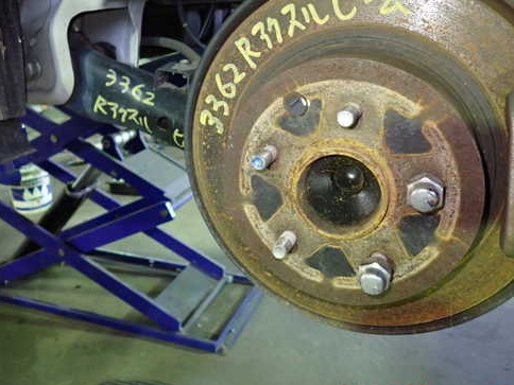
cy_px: 171
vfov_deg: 45.4
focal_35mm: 31
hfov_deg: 58.3
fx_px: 460
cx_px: 263
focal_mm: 4.5
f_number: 2
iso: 640
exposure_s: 1/30
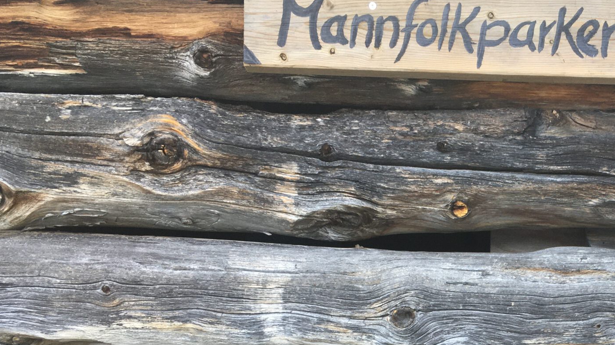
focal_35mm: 58
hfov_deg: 34.4
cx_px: 528
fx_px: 946
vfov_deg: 19.8
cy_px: 377
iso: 32
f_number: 2.2
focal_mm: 4.15
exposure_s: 1/100
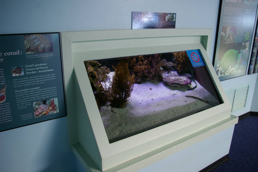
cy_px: 86
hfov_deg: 67.4
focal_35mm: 27
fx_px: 193
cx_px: 129
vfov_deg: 47.9
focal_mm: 18
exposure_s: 1/15
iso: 400
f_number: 3.5
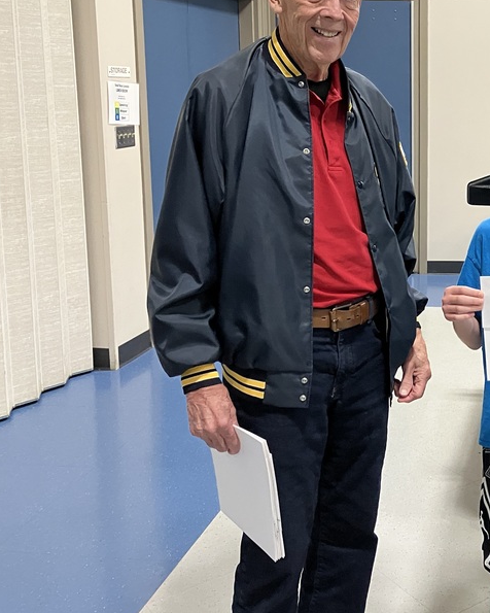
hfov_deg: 29.7
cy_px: 226
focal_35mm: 47
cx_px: 501
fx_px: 852
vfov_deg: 39.3
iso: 200
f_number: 1.8
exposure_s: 1/60
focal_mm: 3.99
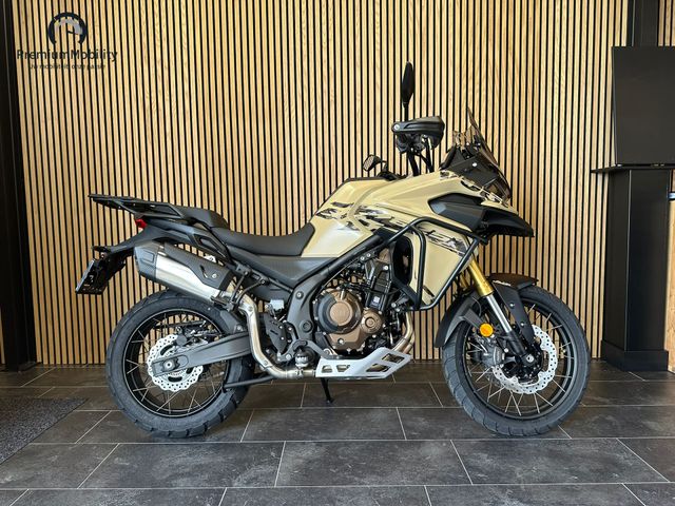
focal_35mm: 24
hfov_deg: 71.6
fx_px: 468
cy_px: 253
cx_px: 338
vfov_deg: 56.8
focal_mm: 6.86
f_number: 1.78
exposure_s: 1/121
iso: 125
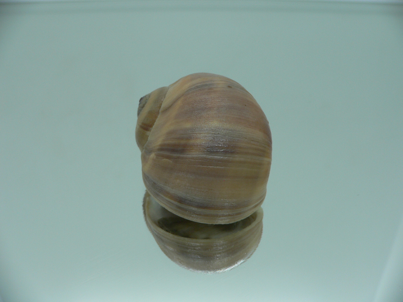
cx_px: 202
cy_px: 151
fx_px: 407
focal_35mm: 35
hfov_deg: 52.6
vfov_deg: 40.7
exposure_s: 1/60
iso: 80
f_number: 2.8
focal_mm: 4.6
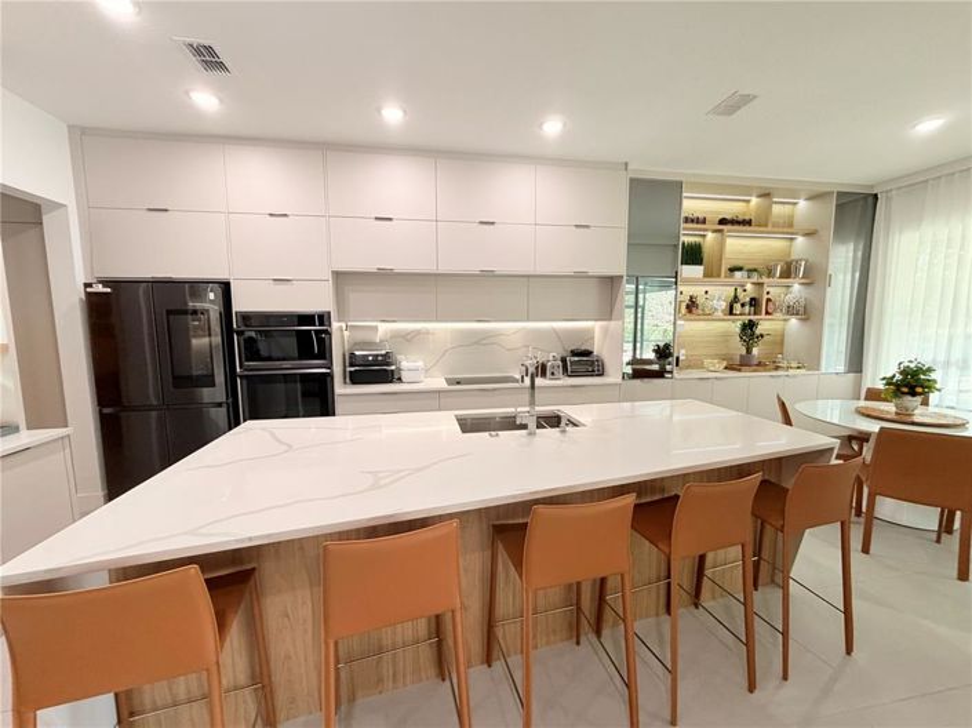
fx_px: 393
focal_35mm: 14
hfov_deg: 102.1
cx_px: 486
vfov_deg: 85.6
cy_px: 364
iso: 200
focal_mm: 2.22
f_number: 2.2
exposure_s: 1/120
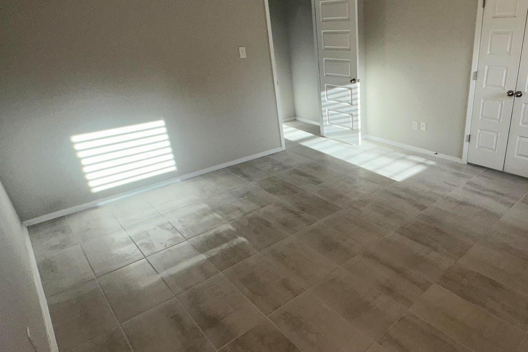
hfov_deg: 72.8
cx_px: 370
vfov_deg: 55.1
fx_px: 337
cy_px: 172
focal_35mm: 23
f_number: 2.2
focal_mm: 2.22
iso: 32
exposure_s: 1/214
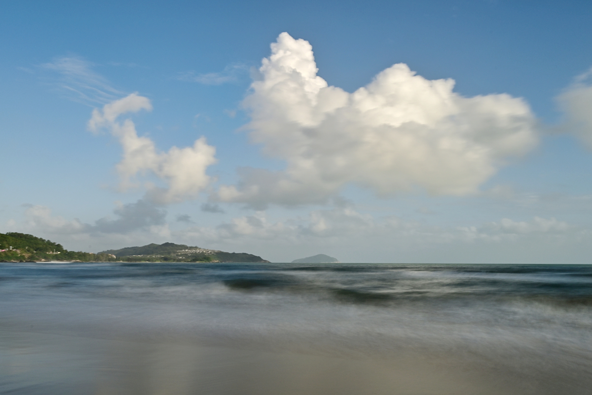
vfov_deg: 43.6
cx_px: 296
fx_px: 493
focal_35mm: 30
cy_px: 198
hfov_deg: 61.9
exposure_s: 5
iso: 100
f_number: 16
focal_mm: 30
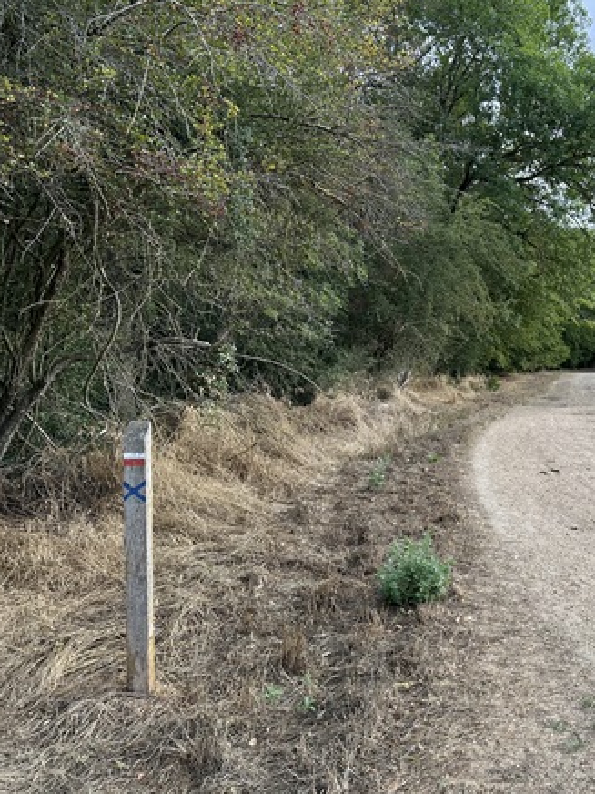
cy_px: 392
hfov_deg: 39.8
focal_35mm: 33
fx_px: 756
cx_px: 537
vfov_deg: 55.4
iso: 80
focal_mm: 6.86
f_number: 1.78
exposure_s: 1/718
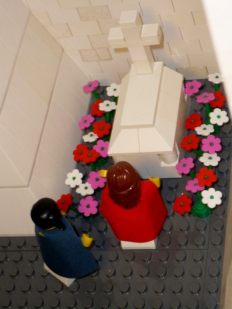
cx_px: 116
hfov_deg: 14.8
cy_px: 154
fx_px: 894
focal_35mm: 100
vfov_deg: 19.6
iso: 100
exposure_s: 1/30
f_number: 5.6
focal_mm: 16.4
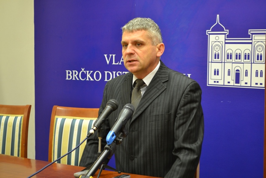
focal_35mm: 72
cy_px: 89
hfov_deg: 28.1
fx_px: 532
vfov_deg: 18.9
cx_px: 133
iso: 800
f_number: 5.3
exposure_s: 1/15
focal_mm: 48
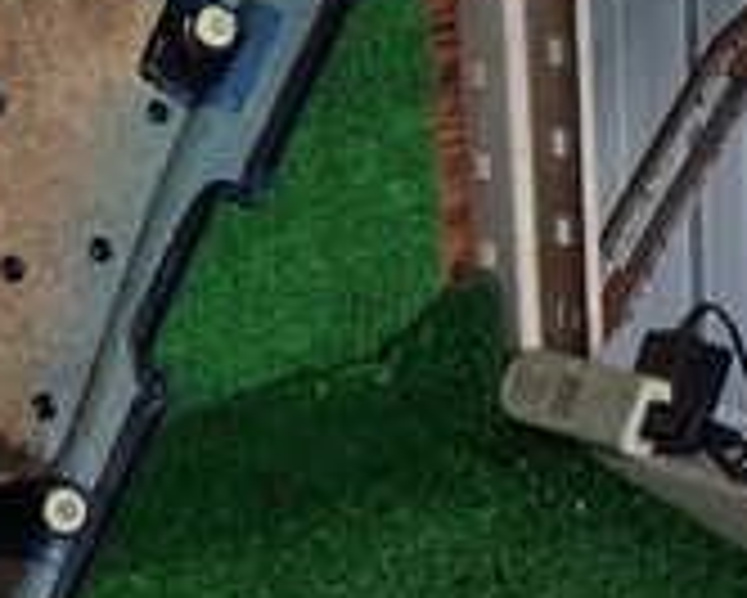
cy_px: 441
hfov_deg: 18.2
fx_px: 1947
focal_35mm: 88
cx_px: -500
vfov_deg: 17.4
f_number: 2.8
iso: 100
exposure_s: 1/125
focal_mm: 4.5
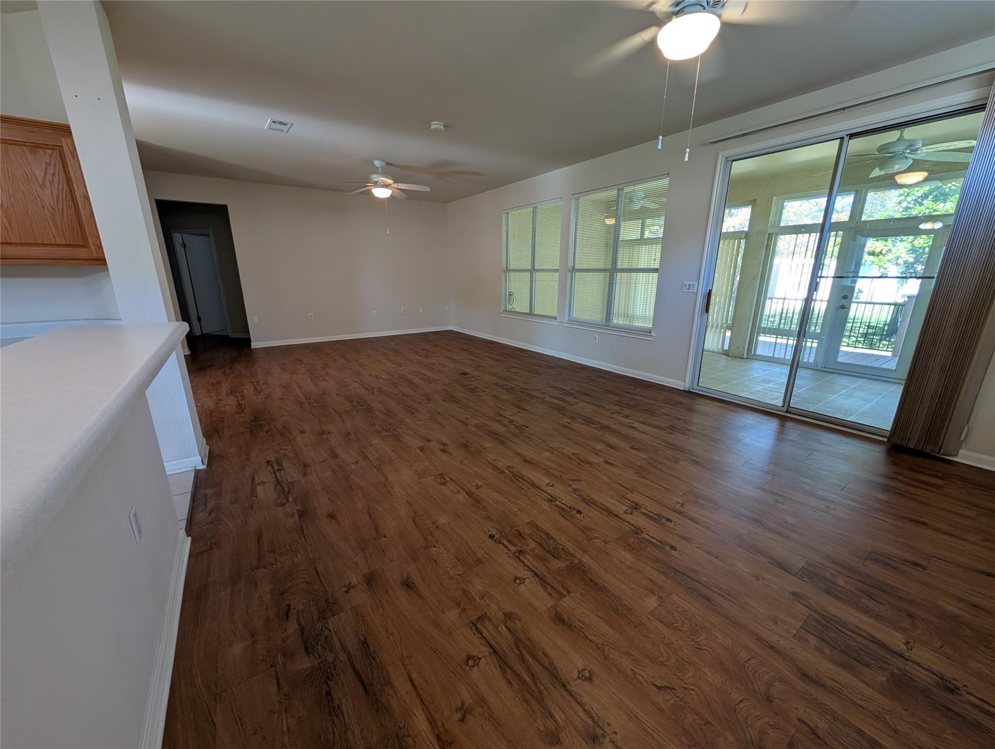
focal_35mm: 12
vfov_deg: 94.6
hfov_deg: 110.5
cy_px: 374
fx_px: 345
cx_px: 498
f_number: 1.7
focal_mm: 2.02
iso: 61
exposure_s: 1/60
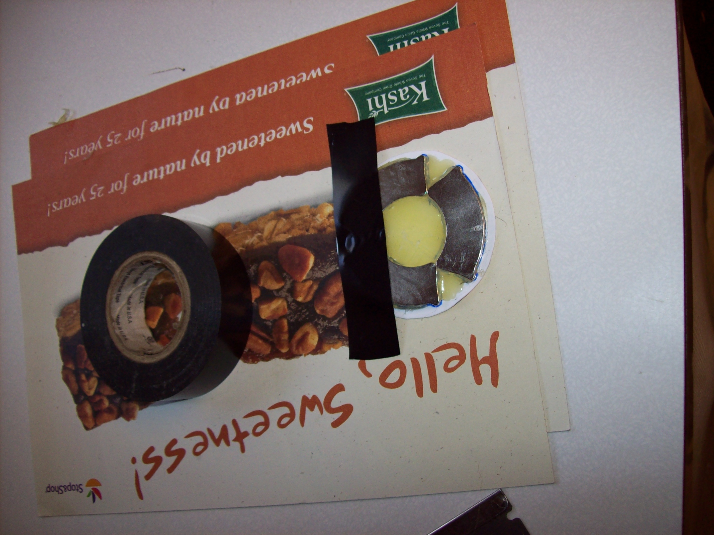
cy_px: 268
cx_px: 357
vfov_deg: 39.6
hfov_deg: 51.4
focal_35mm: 36
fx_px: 742
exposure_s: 1/64
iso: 80
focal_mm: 6
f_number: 2.7
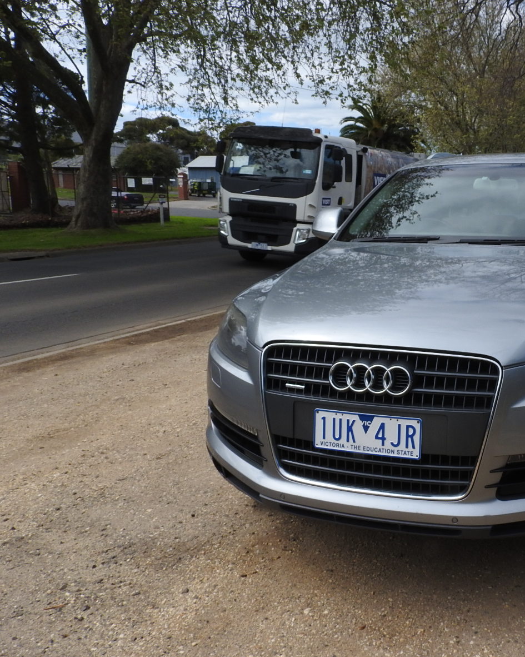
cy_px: 327
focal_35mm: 37
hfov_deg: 38.3
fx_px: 719
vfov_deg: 49.1
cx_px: 436
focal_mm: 5
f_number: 8
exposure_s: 1/250
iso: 100
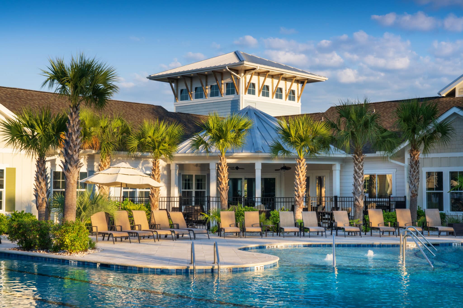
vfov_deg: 25.5
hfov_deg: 37.5
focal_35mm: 53
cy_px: 154
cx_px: 232
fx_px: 682
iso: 250
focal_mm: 53
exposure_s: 1/250
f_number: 10
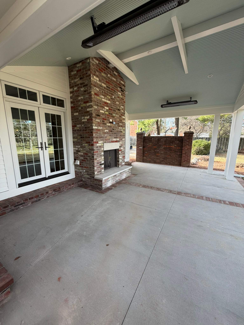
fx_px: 132
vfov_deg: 102.1
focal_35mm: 14
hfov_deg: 85.7
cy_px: 162
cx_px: 122
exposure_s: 1/121
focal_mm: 2.22
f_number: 2.2
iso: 64
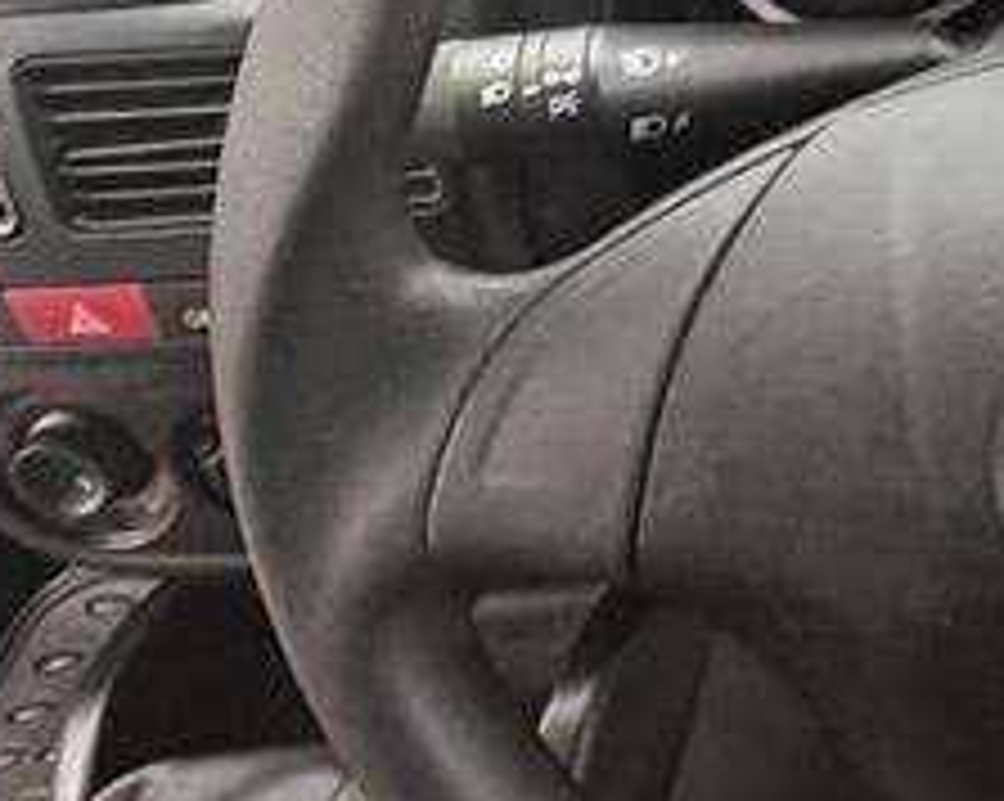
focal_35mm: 55
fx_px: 1633
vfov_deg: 26.9
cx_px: 1162
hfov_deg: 29.9
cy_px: 122
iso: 320
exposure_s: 1/60
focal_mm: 2.22
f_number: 2.2
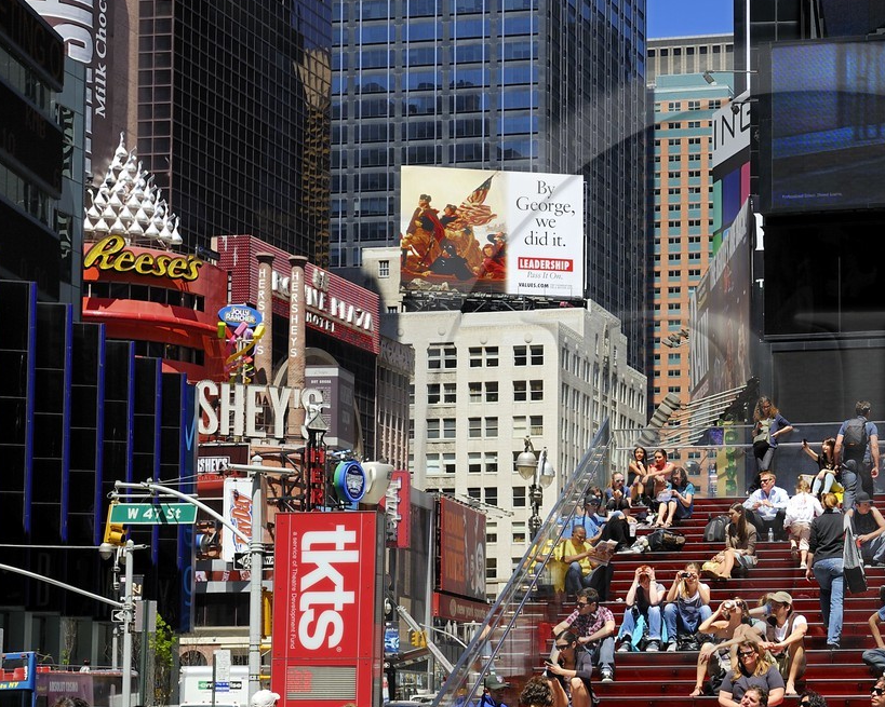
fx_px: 2017
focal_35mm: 77
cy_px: 490
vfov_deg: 19.8
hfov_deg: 24.0
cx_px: 817
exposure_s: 1/250
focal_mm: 42
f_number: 9
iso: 200
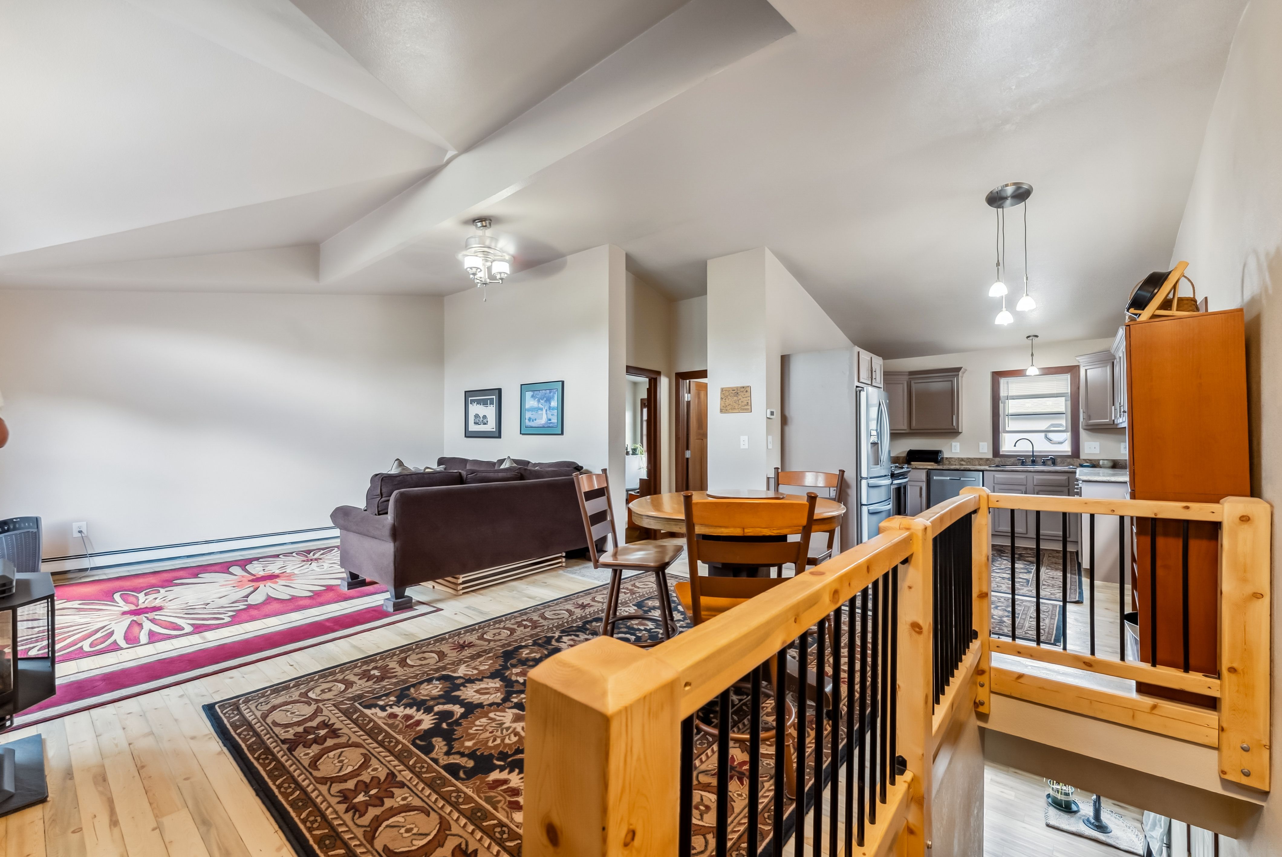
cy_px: 428
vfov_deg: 81.3
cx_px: 641
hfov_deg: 104.2
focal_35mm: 14
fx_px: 499
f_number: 8
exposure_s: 1/15
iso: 800
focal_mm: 14
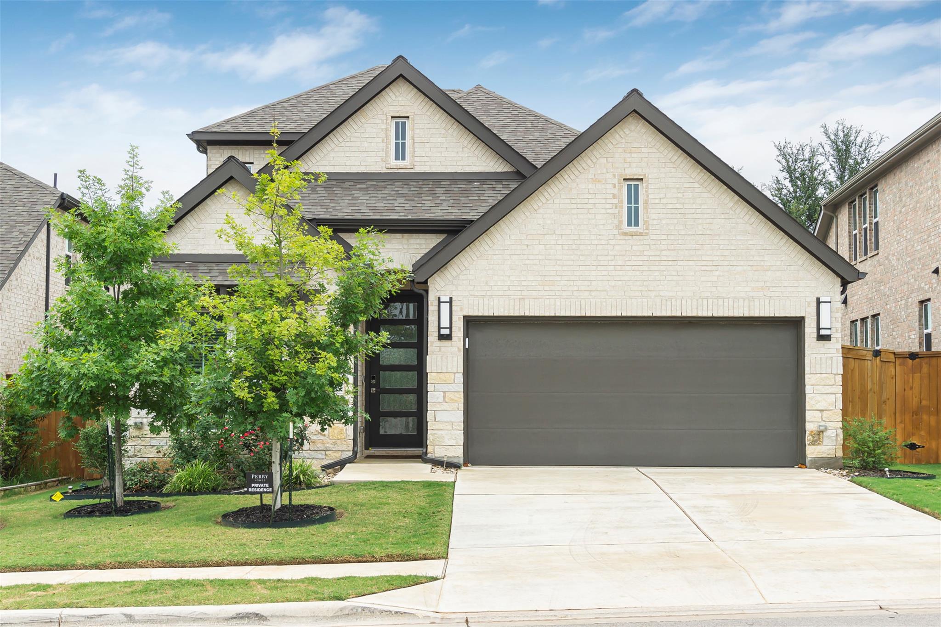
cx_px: 470
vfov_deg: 26.5
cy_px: 314
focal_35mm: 51
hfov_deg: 38.9
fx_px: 1333
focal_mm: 34
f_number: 8
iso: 160
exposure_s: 1/400
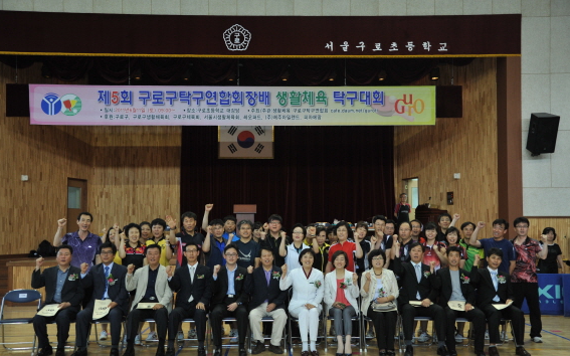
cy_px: 197
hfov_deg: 48.2
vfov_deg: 31.2
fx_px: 637
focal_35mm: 41
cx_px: 282
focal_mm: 38
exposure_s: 1/125
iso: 1000
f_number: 4
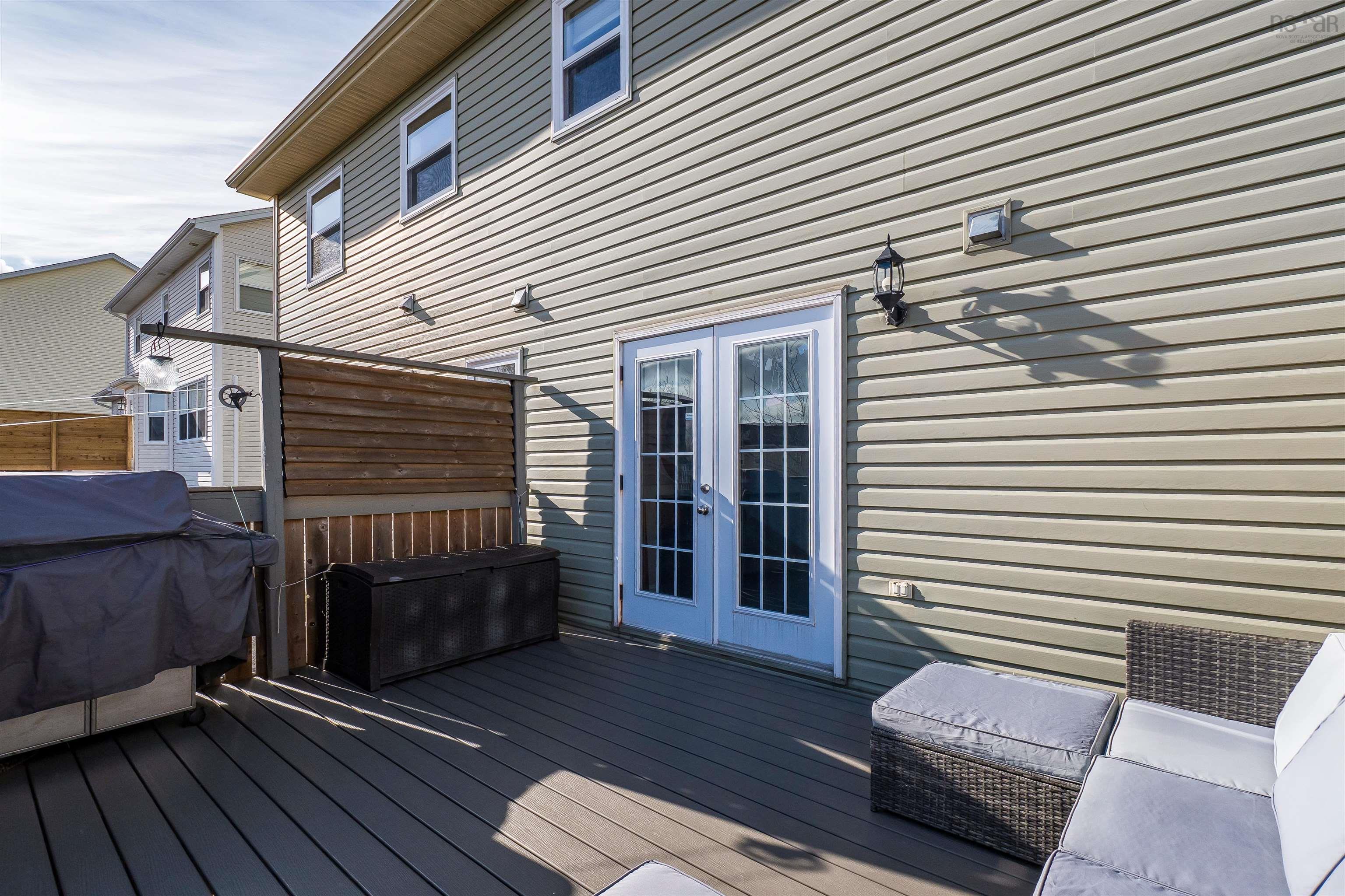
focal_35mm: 15
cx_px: 672
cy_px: 448
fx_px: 560
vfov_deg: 77.3
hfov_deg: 100.4
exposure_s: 1/1600
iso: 400
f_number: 7.1
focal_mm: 10
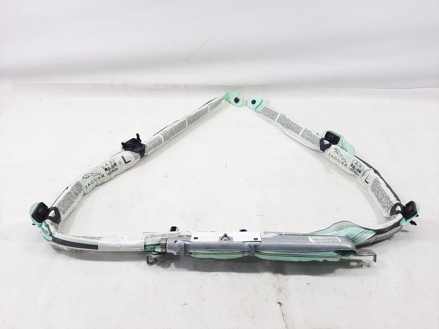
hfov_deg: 69.4
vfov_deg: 54.9
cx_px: 220
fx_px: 317
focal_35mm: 25
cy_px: 164
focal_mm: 4.6
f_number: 2
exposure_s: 1/50
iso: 40
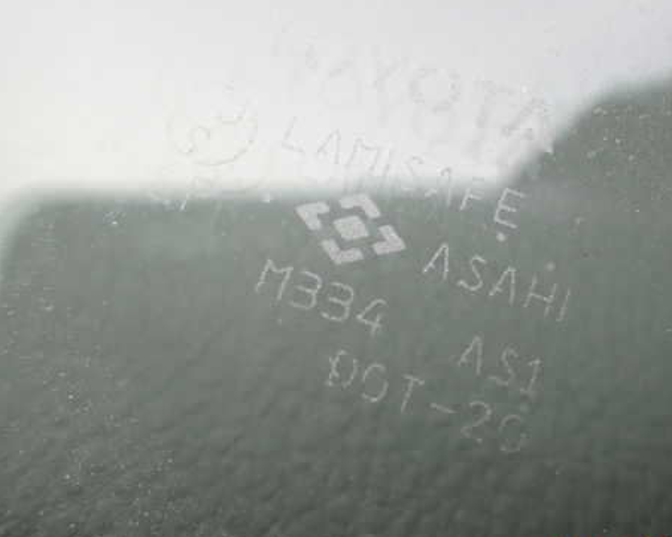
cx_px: 443
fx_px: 775
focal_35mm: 39
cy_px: 237
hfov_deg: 46.2
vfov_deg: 38.1
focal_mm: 5.4
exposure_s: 1/160
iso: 100
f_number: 2.3
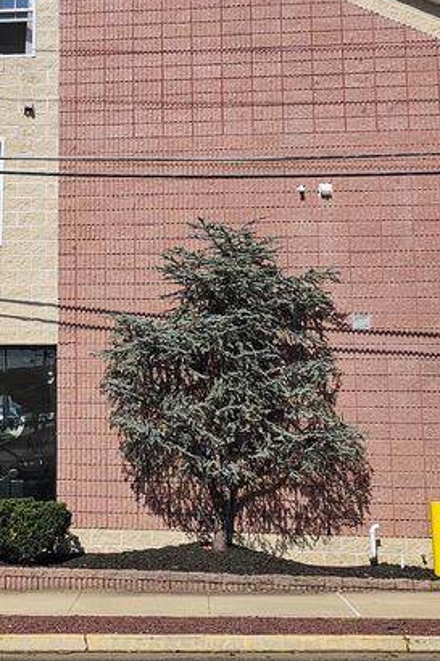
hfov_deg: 21.1
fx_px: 1156
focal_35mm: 63
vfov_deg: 31.8
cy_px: 253
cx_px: 47
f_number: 1.7
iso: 10
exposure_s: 1/1157
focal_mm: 6.3
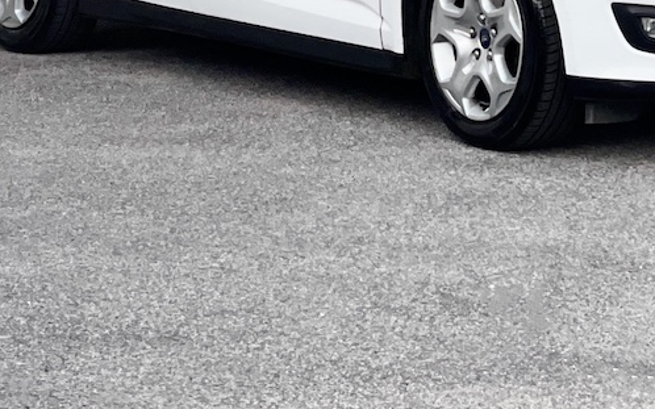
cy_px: -168
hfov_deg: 12.3
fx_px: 3034
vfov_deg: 7.6
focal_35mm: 170
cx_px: 550
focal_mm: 7.5
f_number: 2.2
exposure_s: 1/100
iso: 250
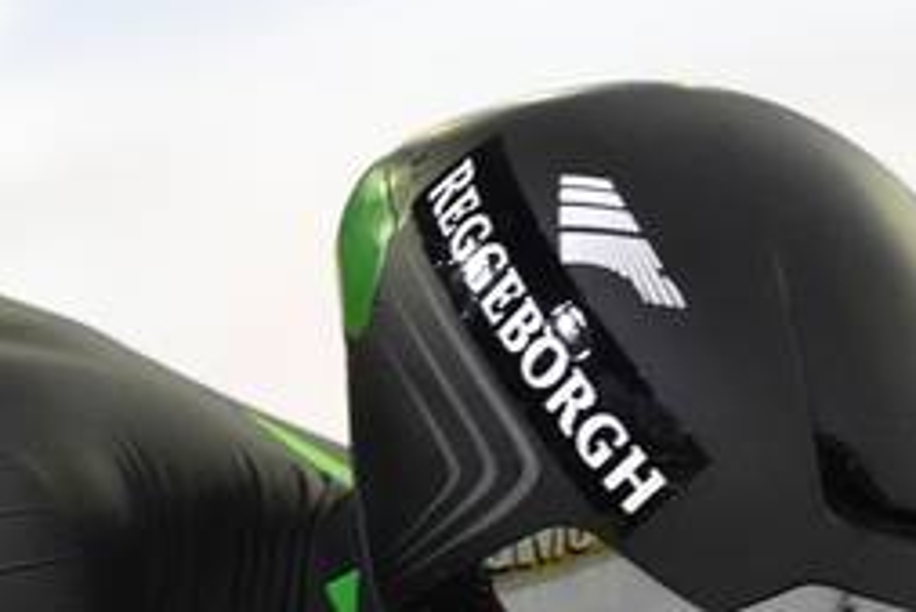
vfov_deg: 1.2
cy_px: 768
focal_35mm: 1108
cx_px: 80
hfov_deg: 1.9
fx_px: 28207
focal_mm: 374
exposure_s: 1/1250
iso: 8000
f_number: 6.3
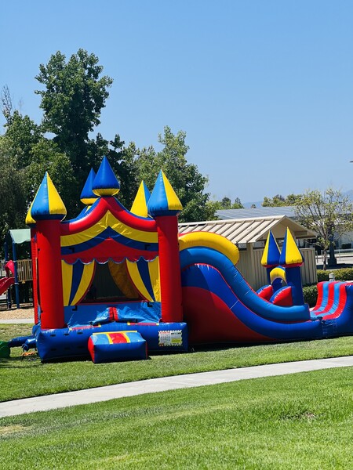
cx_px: 176
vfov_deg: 25.3
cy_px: 235
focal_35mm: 77
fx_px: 1047
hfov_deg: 19.1
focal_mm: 9
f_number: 2.8
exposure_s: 1/677
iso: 32
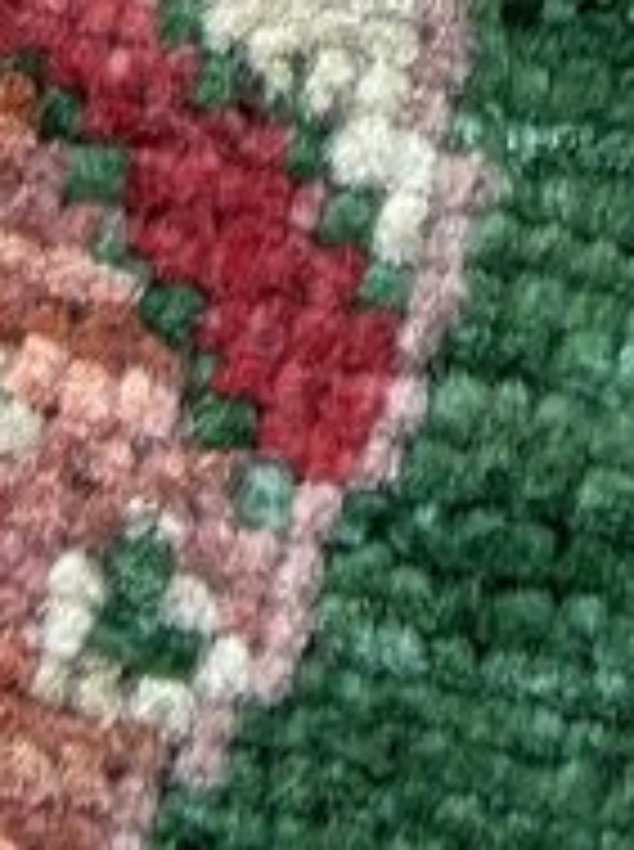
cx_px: 1349
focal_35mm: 193
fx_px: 4729
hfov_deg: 7.3
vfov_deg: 8.8
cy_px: -1502
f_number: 1.5
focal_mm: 5.7
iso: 40
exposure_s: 1/168
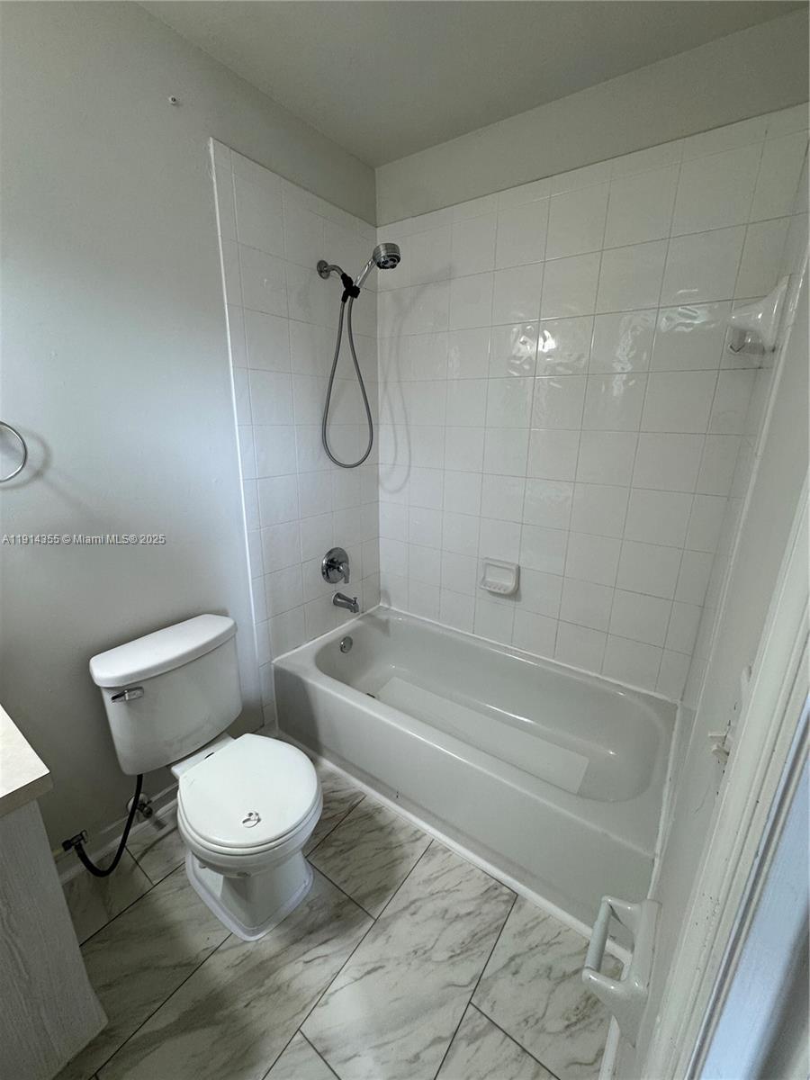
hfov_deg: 85.7
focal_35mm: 14
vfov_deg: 102.1
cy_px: 540
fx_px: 437
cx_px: 405
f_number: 2.2
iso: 160
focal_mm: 2.22
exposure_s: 1/120
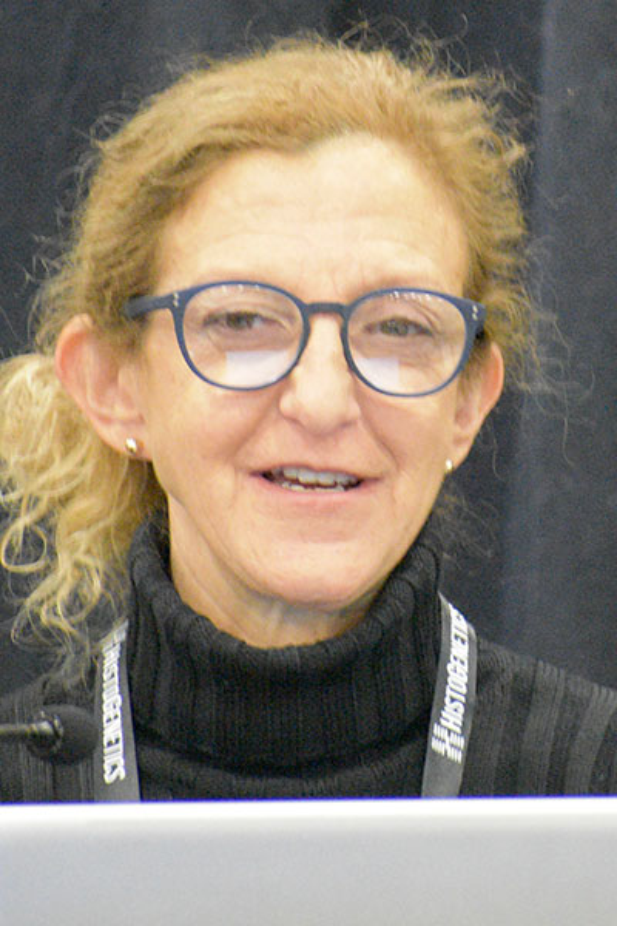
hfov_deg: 3.1
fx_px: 11568
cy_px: 463
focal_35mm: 450
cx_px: 308
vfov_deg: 4.6
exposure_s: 1/60
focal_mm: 300
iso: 12800
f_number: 6.3
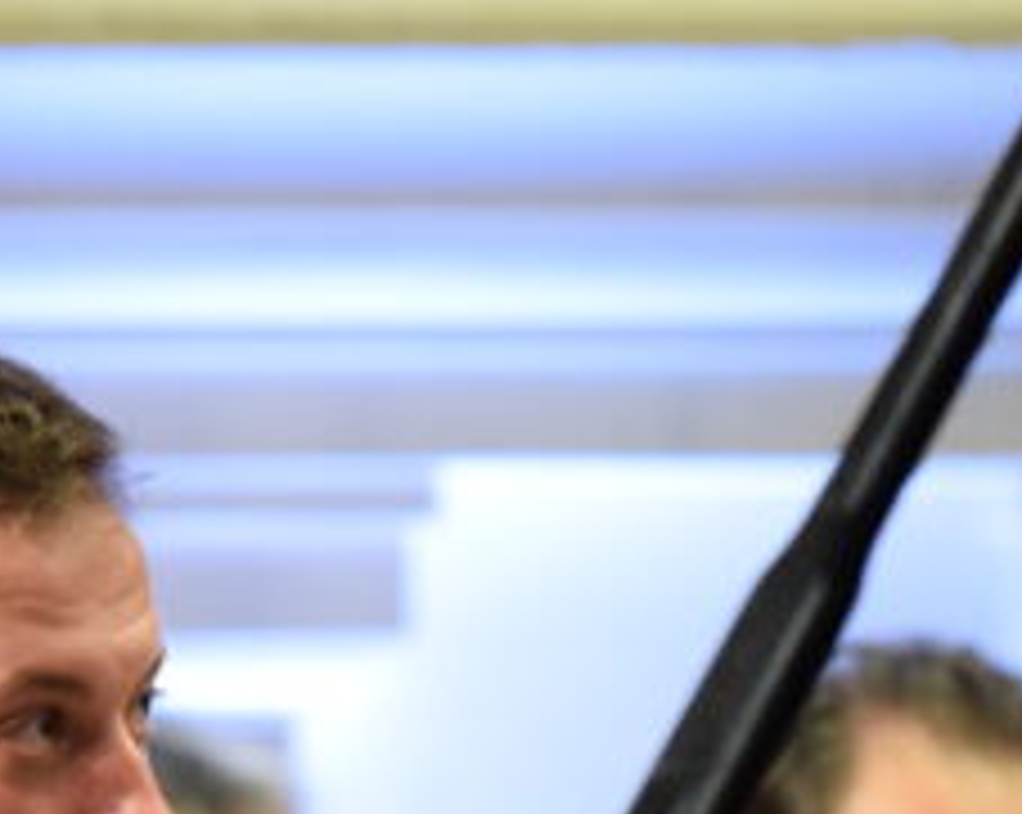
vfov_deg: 1.6
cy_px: 1079
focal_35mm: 954
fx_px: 28819
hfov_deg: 2.0
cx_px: -36
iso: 2000
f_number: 2.8
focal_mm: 200
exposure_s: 1/320
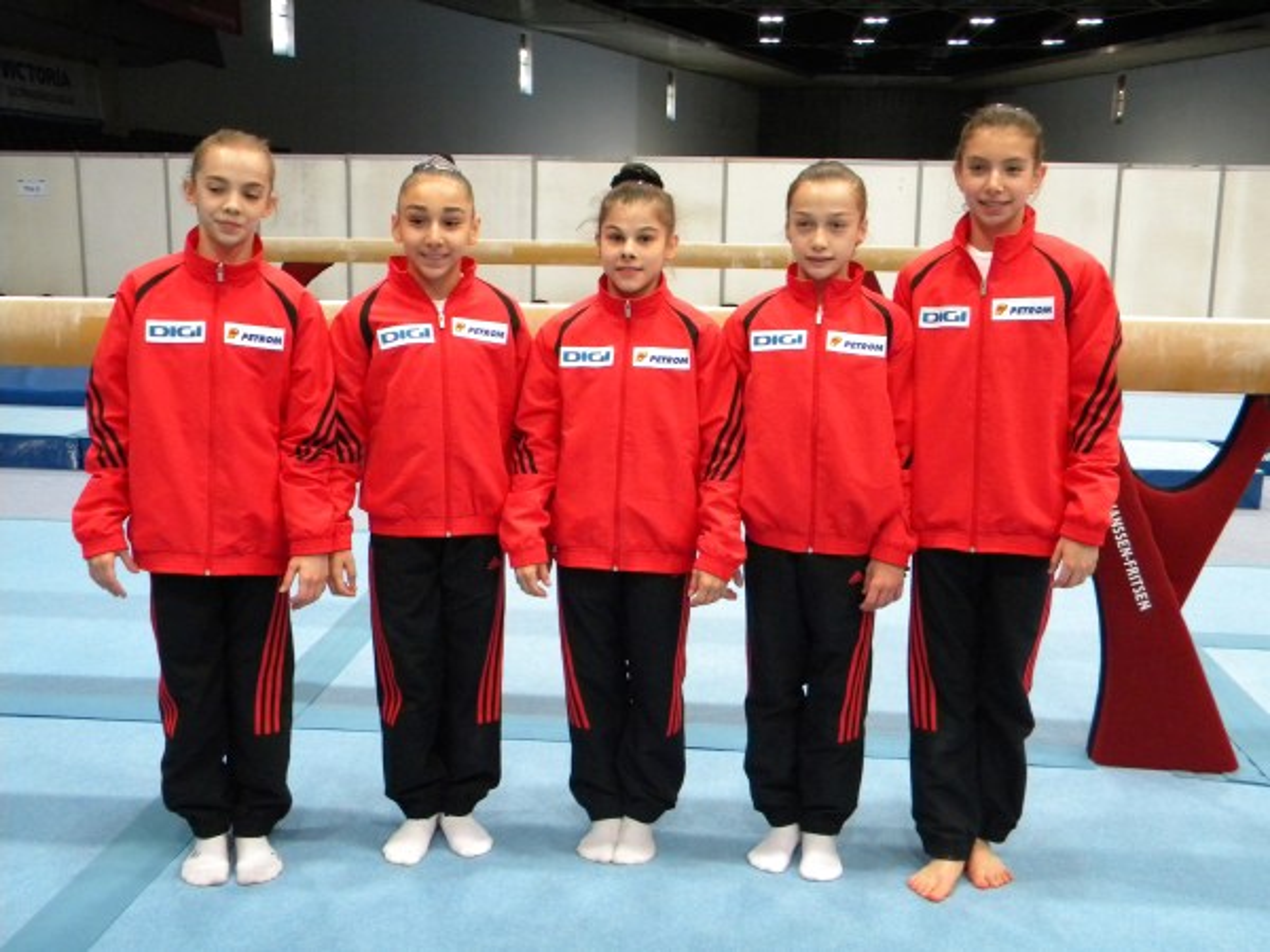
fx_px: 1321
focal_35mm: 36
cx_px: 635
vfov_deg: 39.7
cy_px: 476
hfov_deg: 51.4
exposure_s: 1/32
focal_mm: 6.4
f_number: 3.7
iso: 400
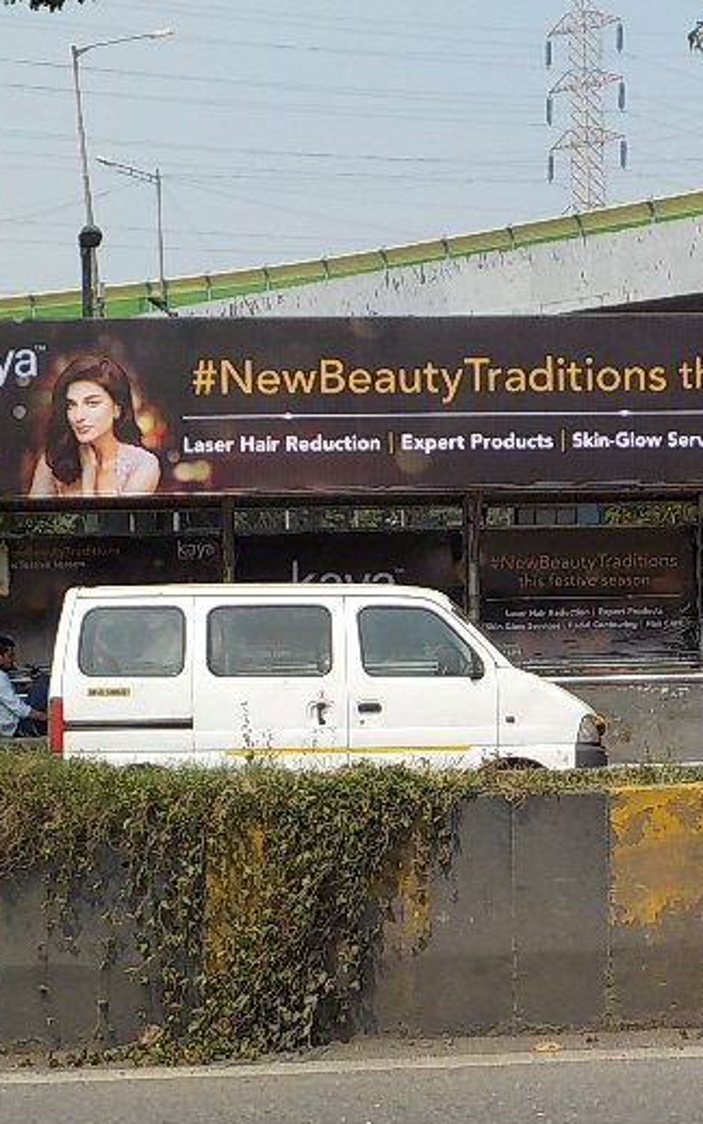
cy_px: 510
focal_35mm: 95
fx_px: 2911
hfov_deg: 13.7
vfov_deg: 21.8
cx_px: 597
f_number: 4.7
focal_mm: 7.9
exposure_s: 1/800
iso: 125
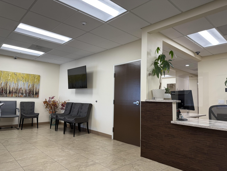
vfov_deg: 56.8
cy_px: 86
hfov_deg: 71.6
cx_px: 114
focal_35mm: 24
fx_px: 157
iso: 80
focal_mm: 6.76
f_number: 1.78
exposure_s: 1/121
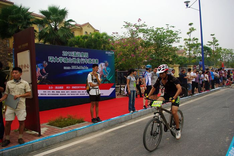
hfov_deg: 67.3
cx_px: 117
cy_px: 78
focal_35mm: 27
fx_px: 176
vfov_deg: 48.0
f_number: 4.5
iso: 400
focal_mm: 18
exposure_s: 1/1000
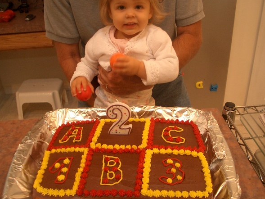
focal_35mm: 38
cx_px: 140
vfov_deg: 37.7
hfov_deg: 48.9
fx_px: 291
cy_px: 97
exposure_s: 1/40
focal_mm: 5.8
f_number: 2.6
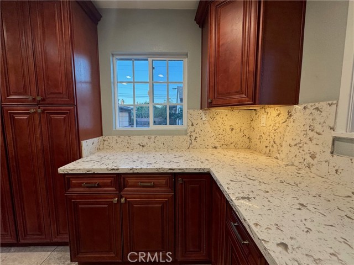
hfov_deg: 102.1
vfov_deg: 85.7
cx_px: 177
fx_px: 143
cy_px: 132
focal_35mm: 14
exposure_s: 1/120
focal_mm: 2.22
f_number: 2.2
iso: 250
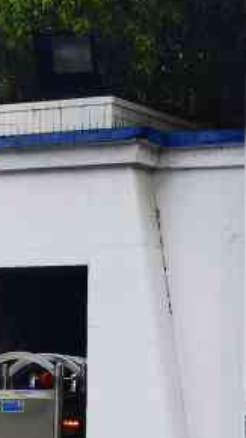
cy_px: 223
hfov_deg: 6.0
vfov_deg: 10.6
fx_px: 2355
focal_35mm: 203
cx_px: 121
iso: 50
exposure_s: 1/667
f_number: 1.9
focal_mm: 6.67
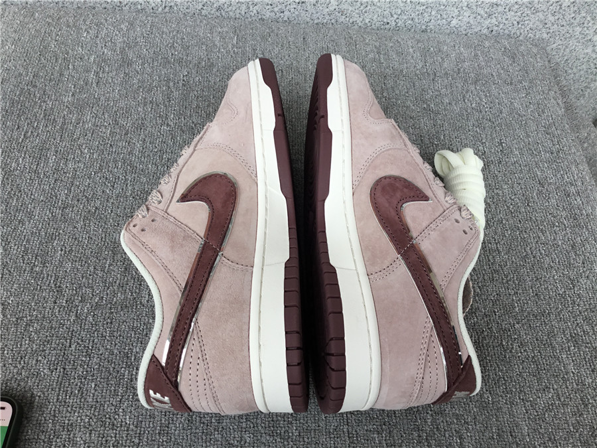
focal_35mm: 31
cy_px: 224
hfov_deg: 58.4
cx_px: 298
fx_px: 535
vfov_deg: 45.4
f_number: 2.4
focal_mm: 3.3
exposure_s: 1/108
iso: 25
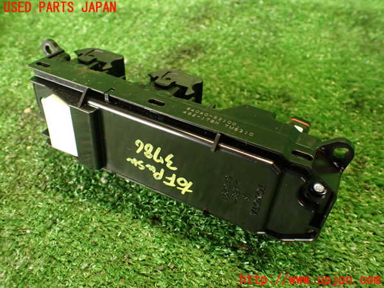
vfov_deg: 46.8
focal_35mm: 30
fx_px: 333
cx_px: 192
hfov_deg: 60.0
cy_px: 144
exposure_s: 1/30
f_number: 2.3
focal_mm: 5.4
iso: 400
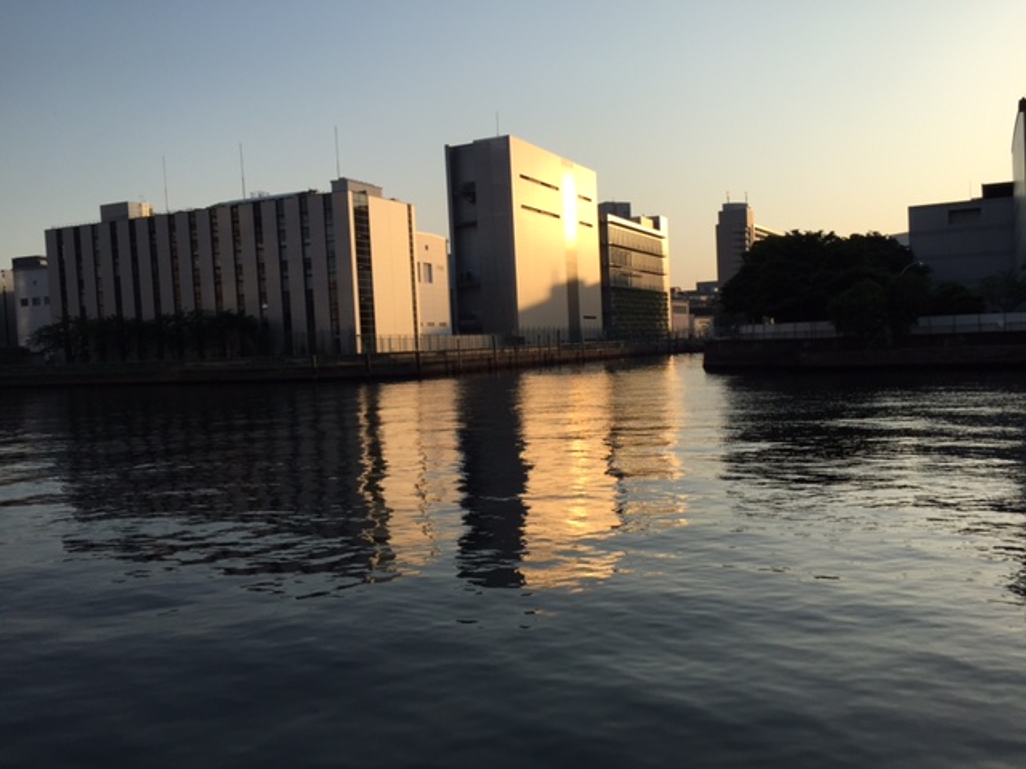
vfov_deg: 48.2
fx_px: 860
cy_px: 384
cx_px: 513
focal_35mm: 29
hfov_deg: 61.7
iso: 32
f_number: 2.2
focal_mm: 4.15
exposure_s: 1/1721
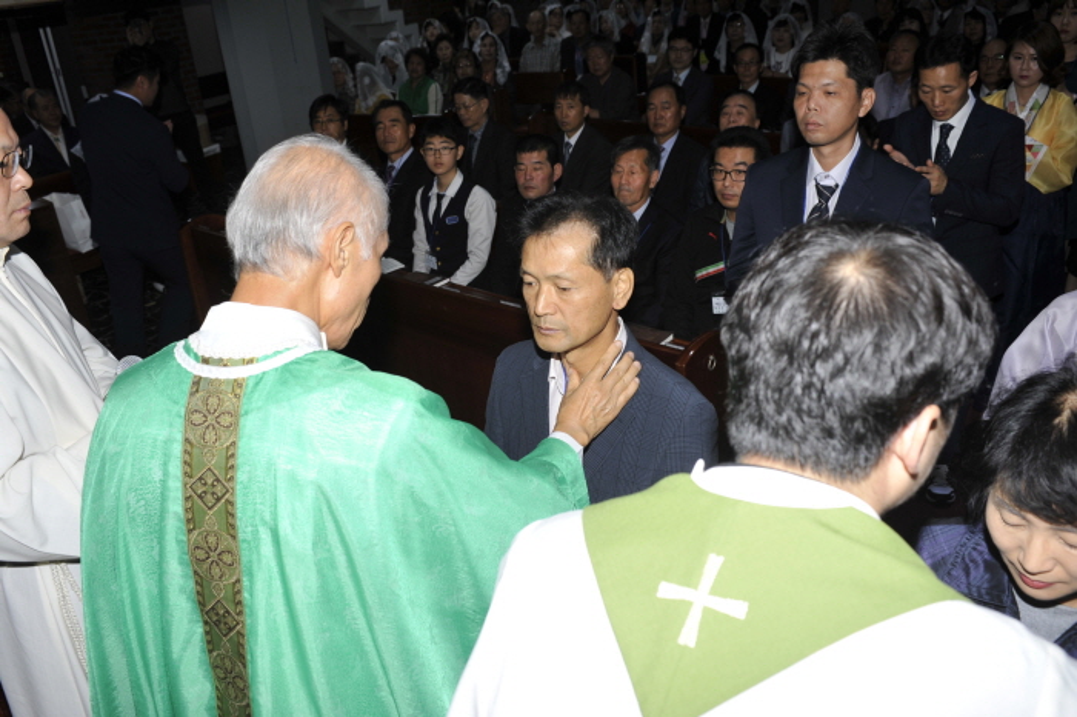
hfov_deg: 58.7
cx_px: 538
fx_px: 957
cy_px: 358
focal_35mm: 32
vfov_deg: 41.1
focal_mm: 32
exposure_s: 1/60
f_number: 8
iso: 200
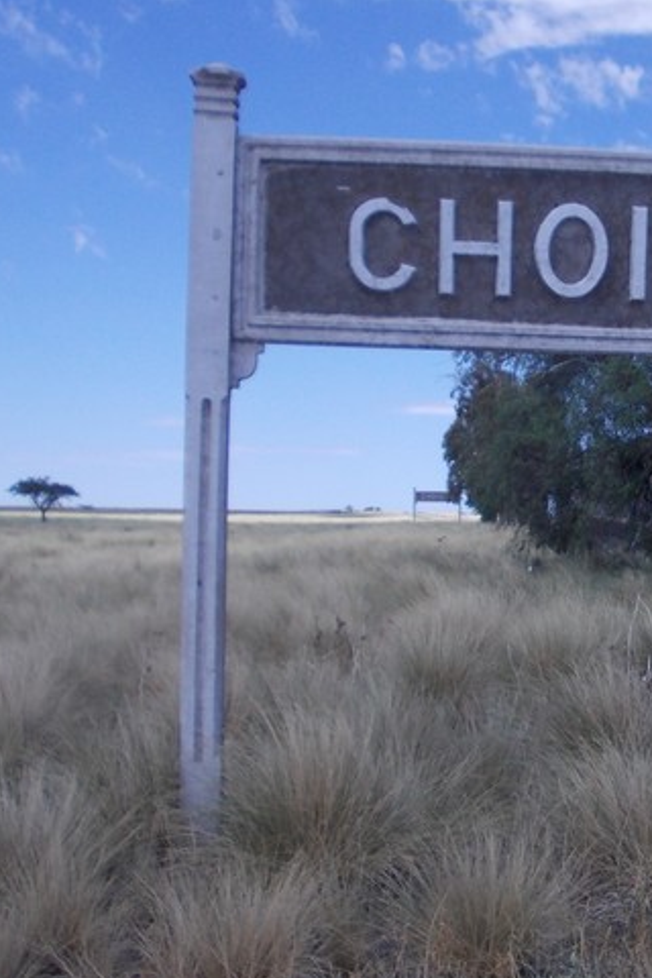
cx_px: 628
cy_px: 515
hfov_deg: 21.0
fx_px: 1711
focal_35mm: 63
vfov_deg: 31.9
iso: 80
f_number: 6.2
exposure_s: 1/320
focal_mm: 5.3
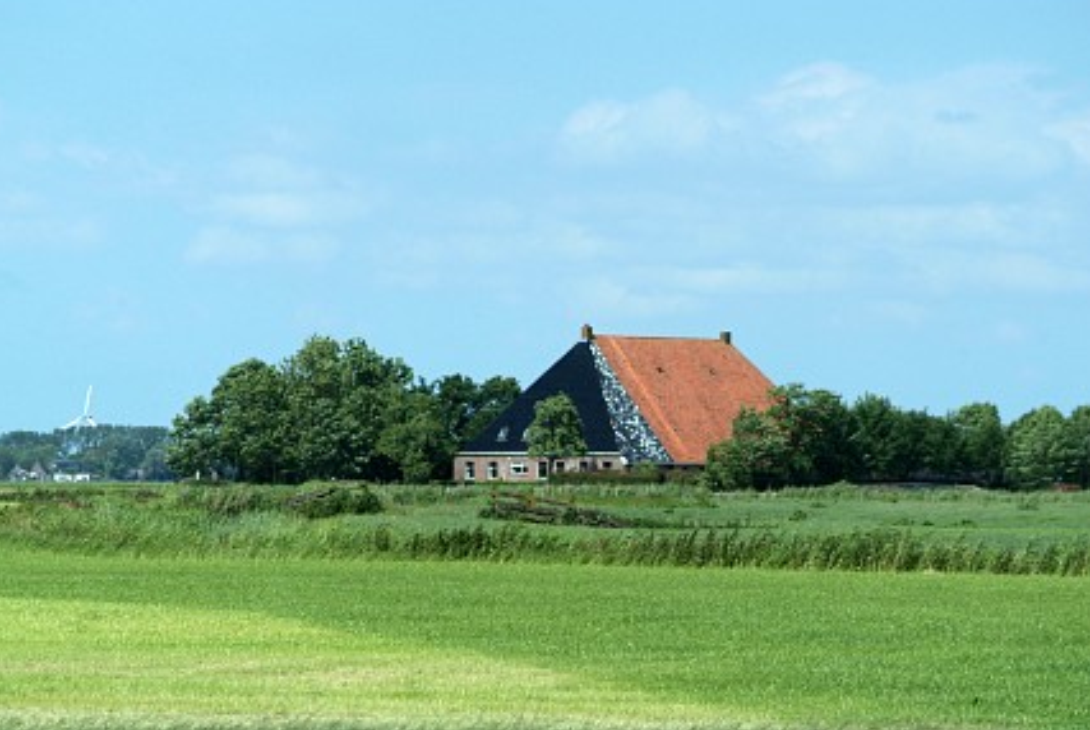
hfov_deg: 9.6
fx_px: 6488
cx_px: 518
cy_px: 361
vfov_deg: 6.4
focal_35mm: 214
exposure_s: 1/1500
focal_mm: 135
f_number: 5.6
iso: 200
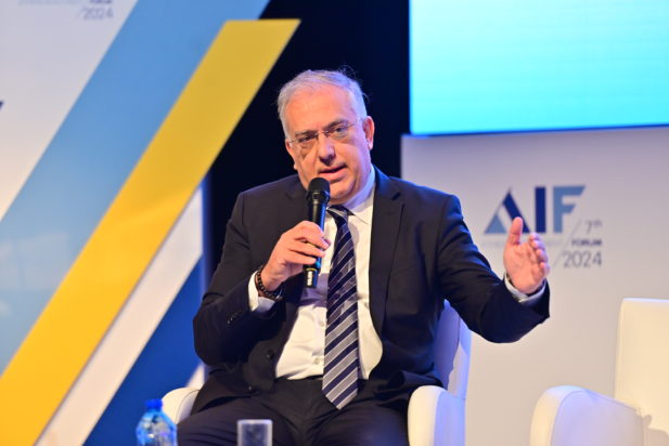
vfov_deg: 6.9
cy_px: 223
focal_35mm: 200
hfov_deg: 10.3
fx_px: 3718
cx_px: 334
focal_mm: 200
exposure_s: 1/200
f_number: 2.8
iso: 800
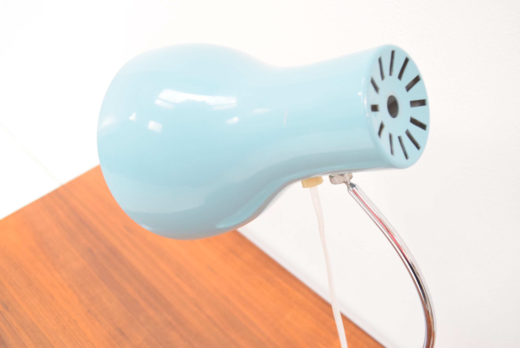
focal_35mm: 36
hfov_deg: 53.1
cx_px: 260
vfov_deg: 36.9
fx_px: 520
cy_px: 174
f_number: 5
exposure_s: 1/100
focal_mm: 24
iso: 1600
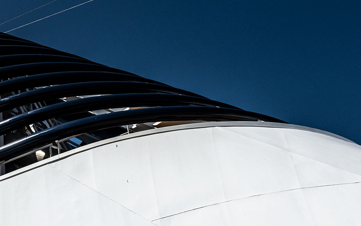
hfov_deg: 34.4
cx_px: 5
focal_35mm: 54
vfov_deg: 23.9
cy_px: 152
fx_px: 531
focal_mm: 8.8
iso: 125
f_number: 4
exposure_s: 1/400
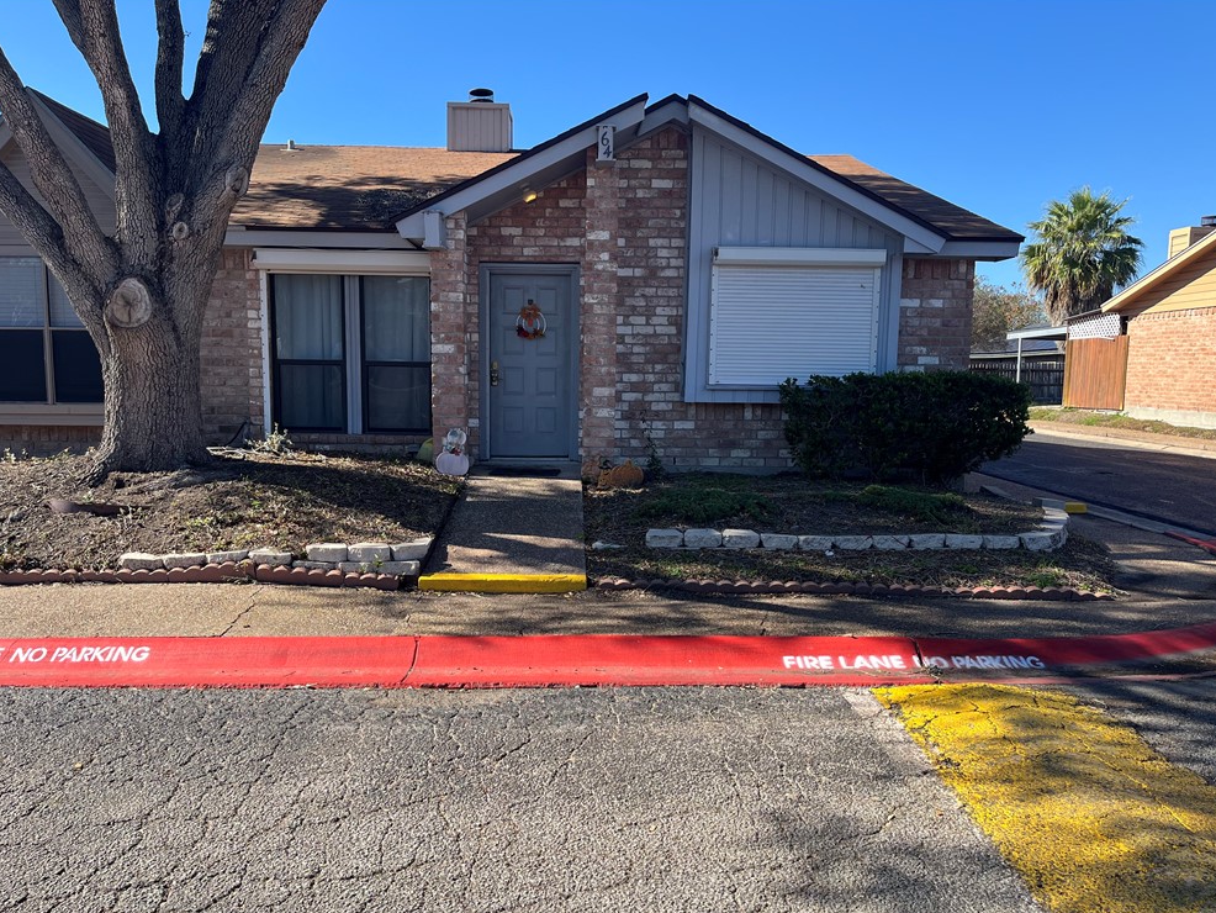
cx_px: 602
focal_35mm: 27
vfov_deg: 51.4
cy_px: 466
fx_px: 949
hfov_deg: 65.3
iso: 50
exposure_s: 1/1623
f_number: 1.6
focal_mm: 5.1
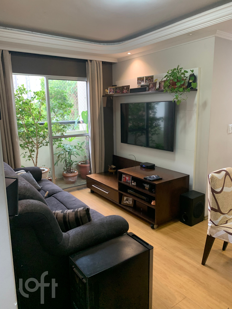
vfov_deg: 67.3
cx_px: 116
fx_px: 232
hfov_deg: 53.1
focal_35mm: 26
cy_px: 154
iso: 320
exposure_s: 1/60
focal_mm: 4.25
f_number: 1.8
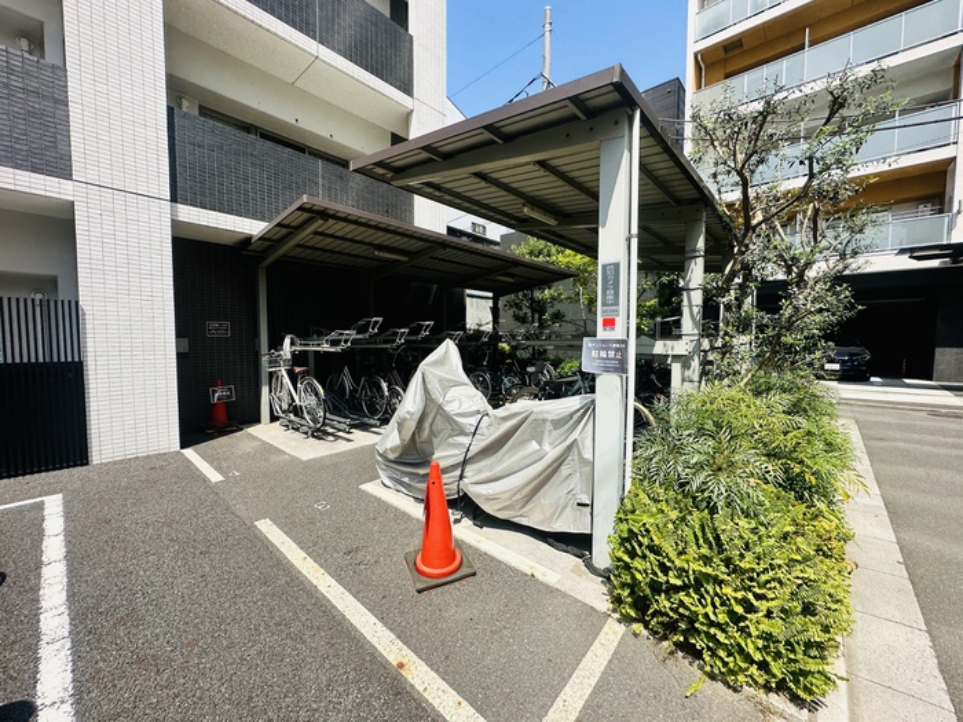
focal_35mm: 14
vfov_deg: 85.7
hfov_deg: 102.1
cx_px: 482
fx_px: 389
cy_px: 361
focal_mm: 2.22
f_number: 2.2
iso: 50
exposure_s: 1/1350
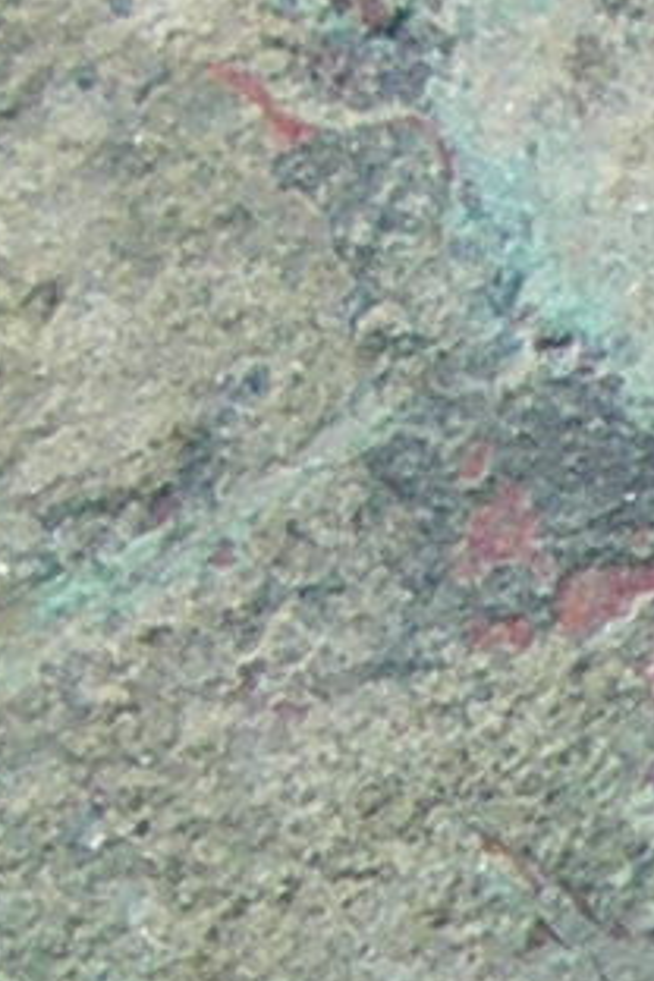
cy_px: 1138
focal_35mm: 377
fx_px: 10272
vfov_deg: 5.4
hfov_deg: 3.5
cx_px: 2044
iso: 80
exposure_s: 1/40
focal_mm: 7.8
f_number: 2.8
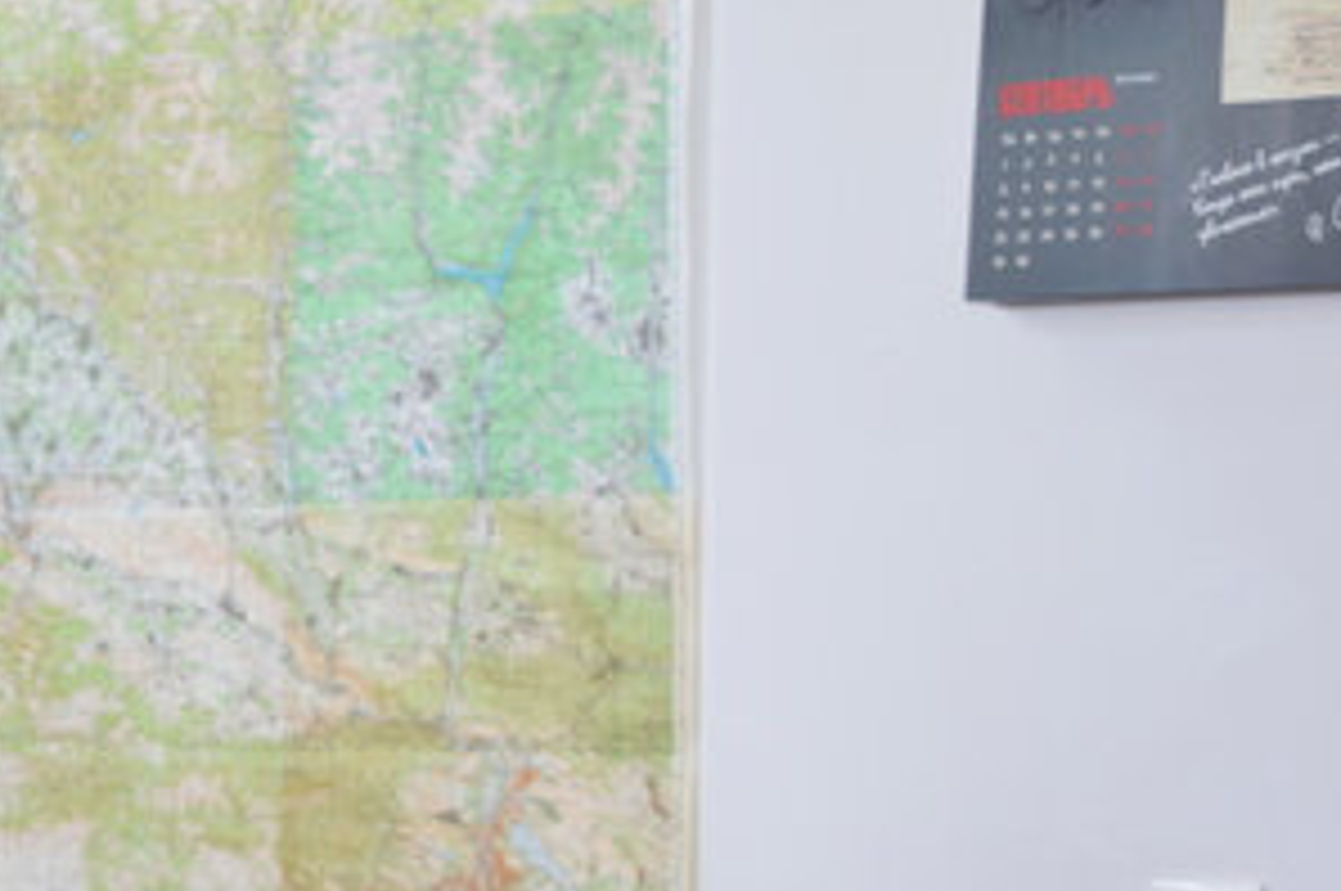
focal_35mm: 137
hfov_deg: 14.4
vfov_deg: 9.9
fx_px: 5098
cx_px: -396
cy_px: 871
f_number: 4.5
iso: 450
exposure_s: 1/60
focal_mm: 34
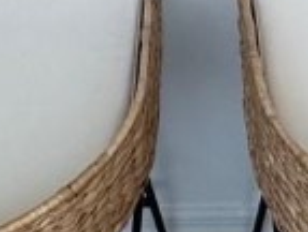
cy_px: -466
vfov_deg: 10.5
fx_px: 892
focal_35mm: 100
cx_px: 207
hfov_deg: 19.5
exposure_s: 1/99
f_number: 2.2
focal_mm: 2.22
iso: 250
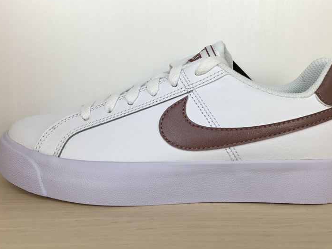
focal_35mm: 33
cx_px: 176
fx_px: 316
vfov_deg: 42.9
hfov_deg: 55.3
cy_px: 128
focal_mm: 4.15
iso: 25
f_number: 2.2
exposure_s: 1/172
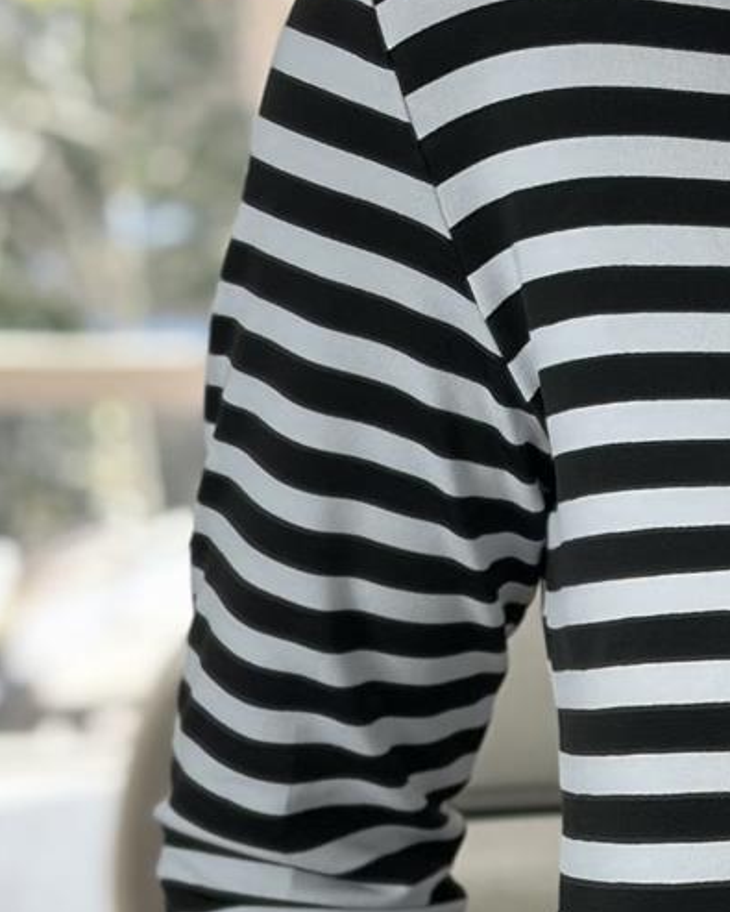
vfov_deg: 12.5
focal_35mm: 152
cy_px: 949
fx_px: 4101
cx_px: 957
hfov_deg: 10.0
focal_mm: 6.86
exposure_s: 1/234
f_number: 1.78
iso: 80
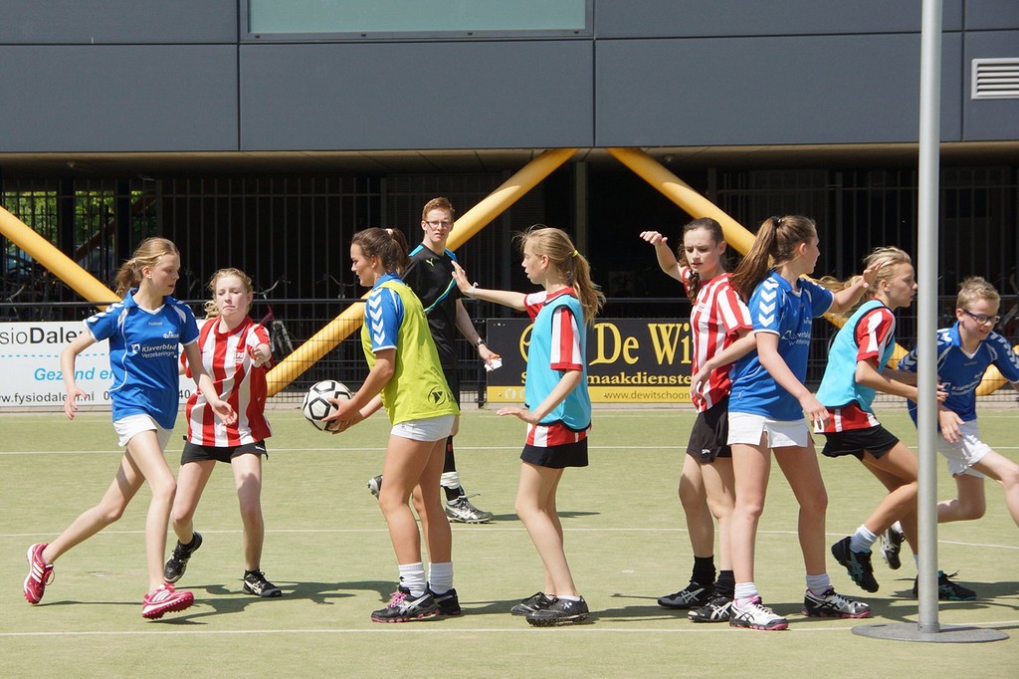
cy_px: 340
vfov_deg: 13.0
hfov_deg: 19.5
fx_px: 2971
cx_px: 510
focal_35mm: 105
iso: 200
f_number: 8
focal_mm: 70
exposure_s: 1/640
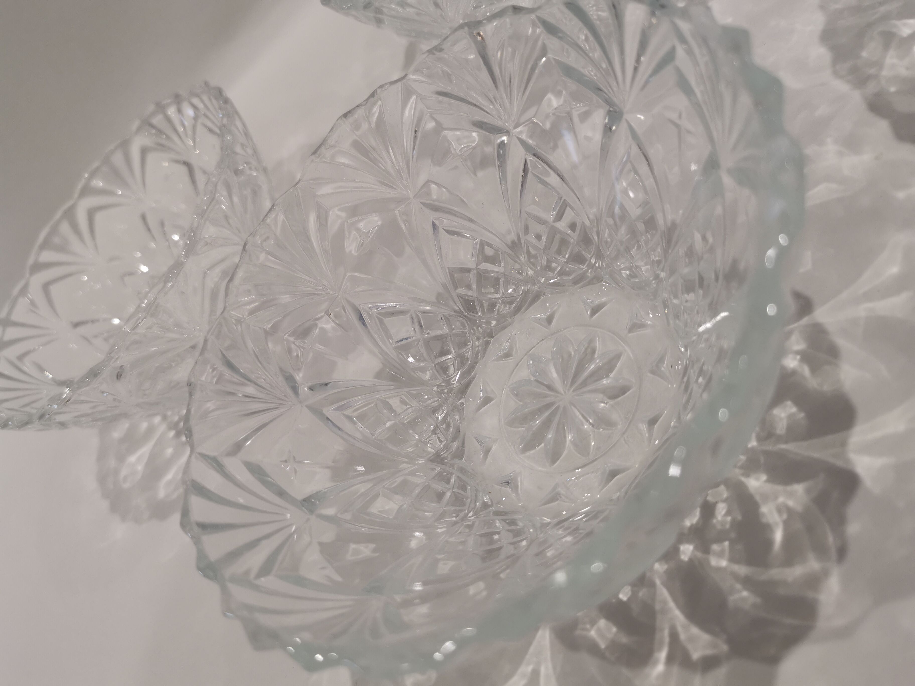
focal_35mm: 27
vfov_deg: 51.4
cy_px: 343
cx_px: 458
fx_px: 714
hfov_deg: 65.3
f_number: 1.8
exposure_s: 1/100
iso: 125
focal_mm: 5.58
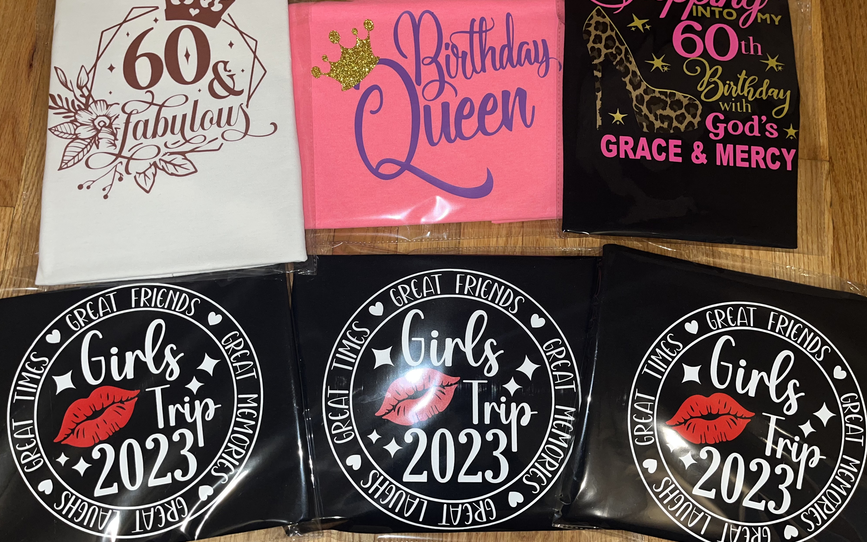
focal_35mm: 28
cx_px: 436
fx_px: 662
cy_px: 266
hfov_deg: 66.5
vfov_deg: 44.5
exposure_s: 1/20
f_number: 1.6
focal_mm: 5.1
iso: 40
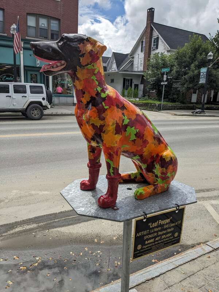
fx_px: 228
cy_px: 146
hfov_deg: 51.4
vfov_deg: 65.3
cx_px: 110
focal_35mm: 27
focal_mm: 4.38
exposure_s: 1/4695
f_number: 1.73
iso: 47
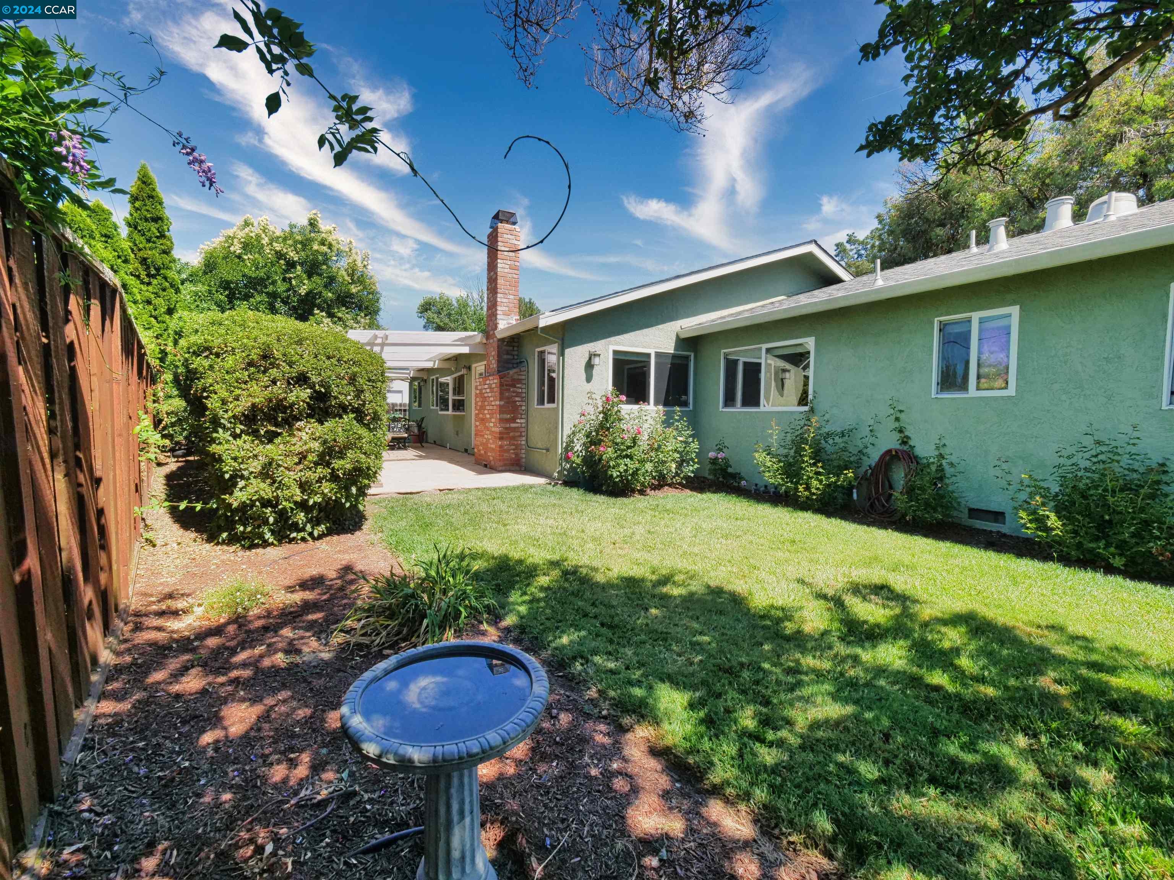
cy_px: 440
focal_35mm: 14
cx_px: 587
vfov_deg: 85.7
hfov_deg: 102.1
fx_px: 475
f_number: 11
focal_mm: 7
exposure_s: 1/200
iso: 400
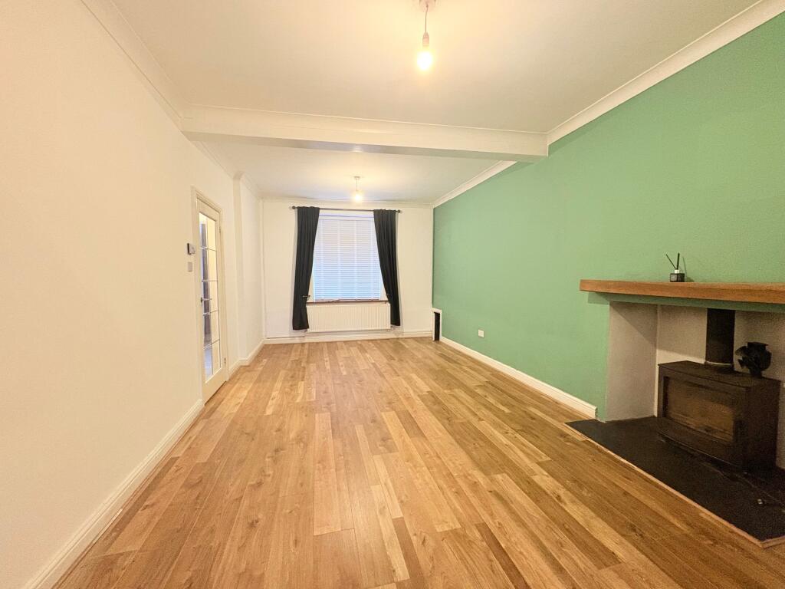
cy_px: 294
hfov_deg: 102.1
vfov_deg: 85.7
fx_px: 317
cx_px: 392
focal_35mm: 14
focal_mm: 2.22
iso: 500
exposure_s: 1/50
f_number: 2.2
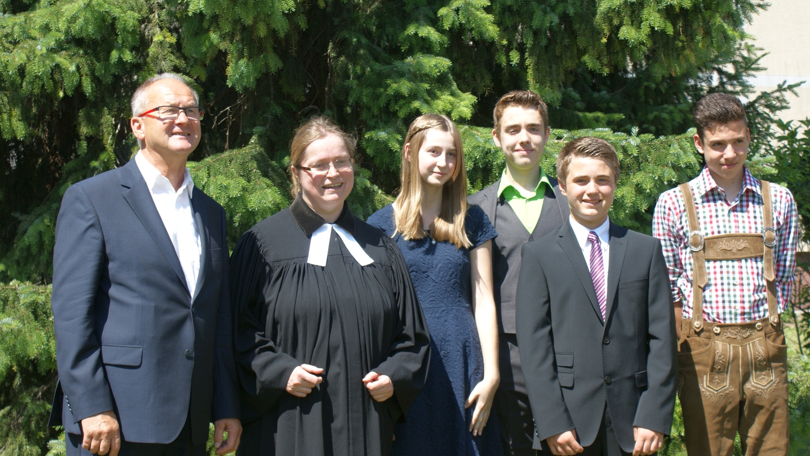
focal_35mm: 63
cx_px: 405
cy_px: 253
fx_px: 1353
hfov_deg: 33.3
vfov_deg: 19.1
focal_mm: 40
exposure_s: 1/125
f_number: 7.1
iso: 100
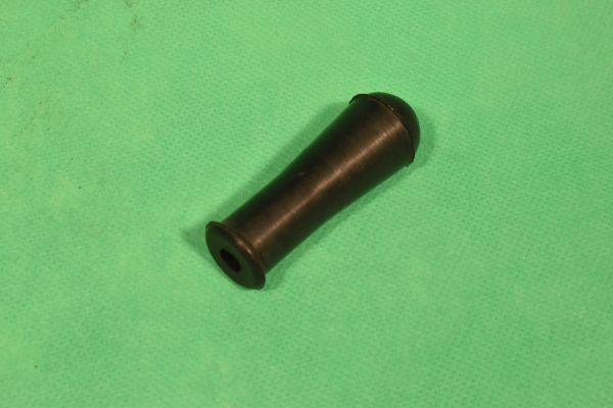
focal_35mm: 82
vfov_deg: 16.6
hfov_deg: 24.6
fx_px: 1405
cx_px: 306
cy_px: 204
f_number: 16
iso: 1800
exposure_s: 1/100
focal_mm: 55
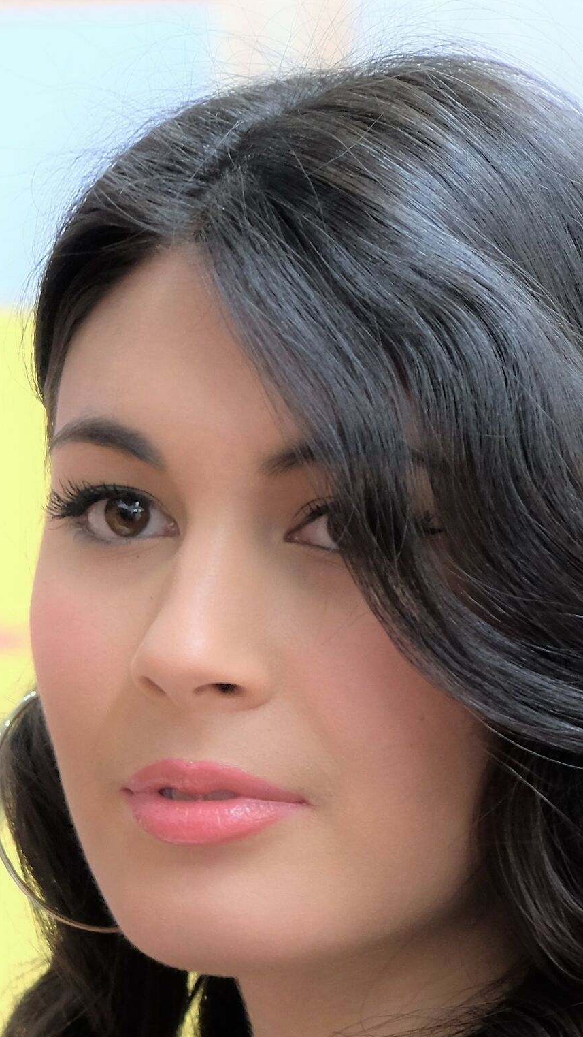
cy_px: 815
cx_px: 367
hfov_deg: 8.9
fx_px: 3764
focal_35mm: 137
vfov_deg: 15.6
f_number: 4
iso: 800
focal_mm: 55
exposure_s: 1/25
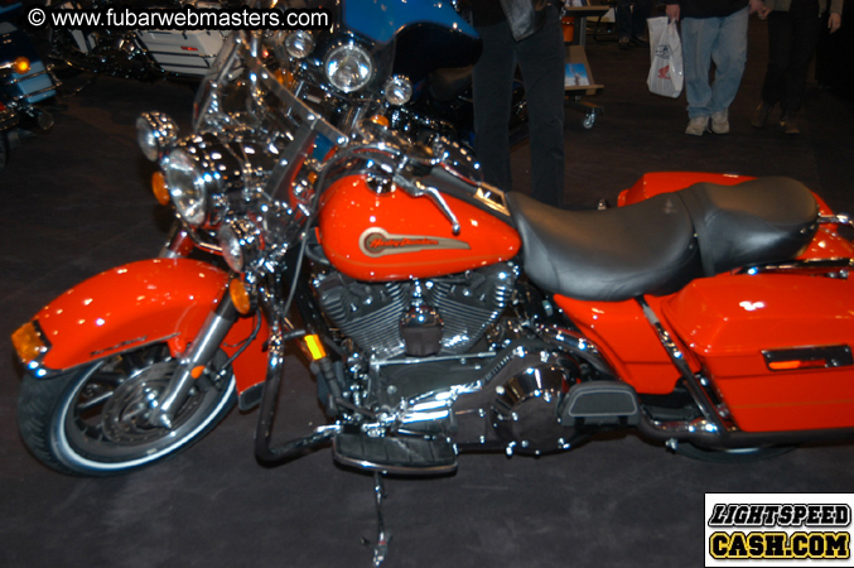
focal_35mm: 52
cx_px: 427
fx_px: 1244
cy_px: 284
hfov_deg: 37.9
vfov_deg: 25.7
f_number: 5
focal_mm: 35
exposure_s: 1/60
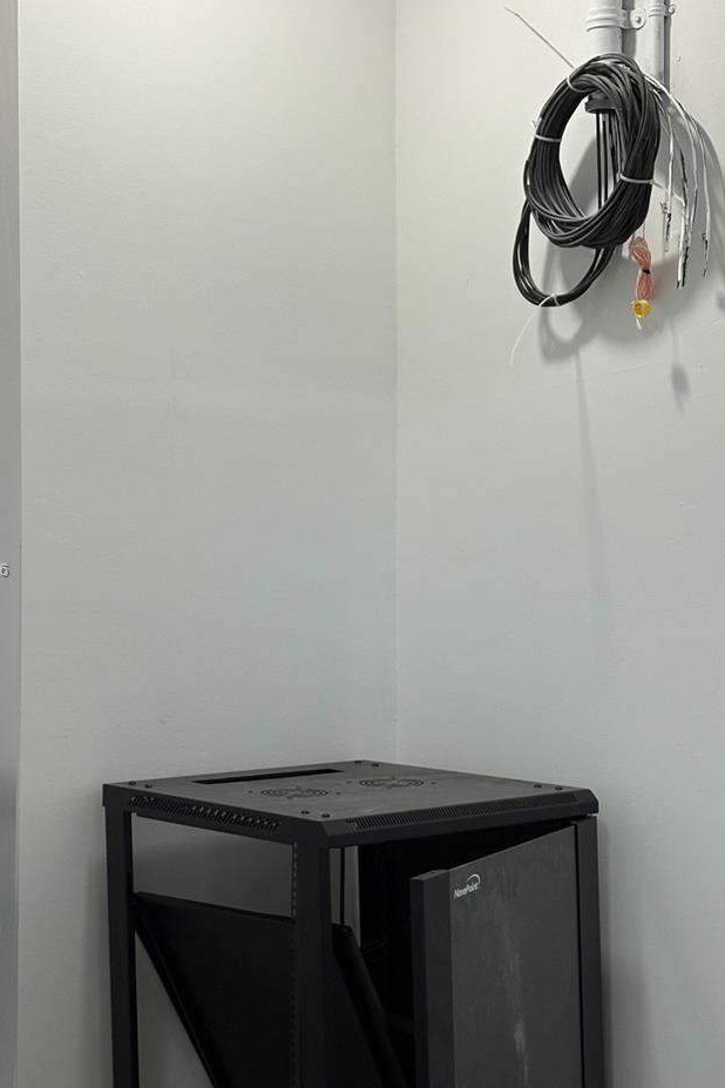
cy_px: 572
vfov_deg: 28.8
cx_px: 319
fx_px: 2114
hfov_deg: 19.4
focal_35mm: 70
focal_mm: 5.96
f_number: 1.6
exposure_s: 1/60
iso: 40
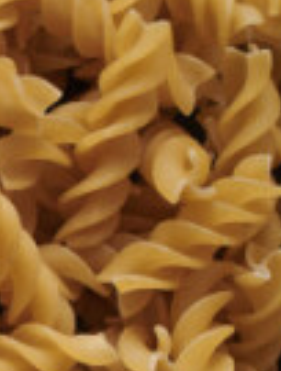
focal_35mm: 284
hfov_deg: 4.8
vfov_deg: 6.8
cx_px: -758
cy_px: 572
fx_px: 3059
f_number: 8
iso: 160
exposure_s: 1/100
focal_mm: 50
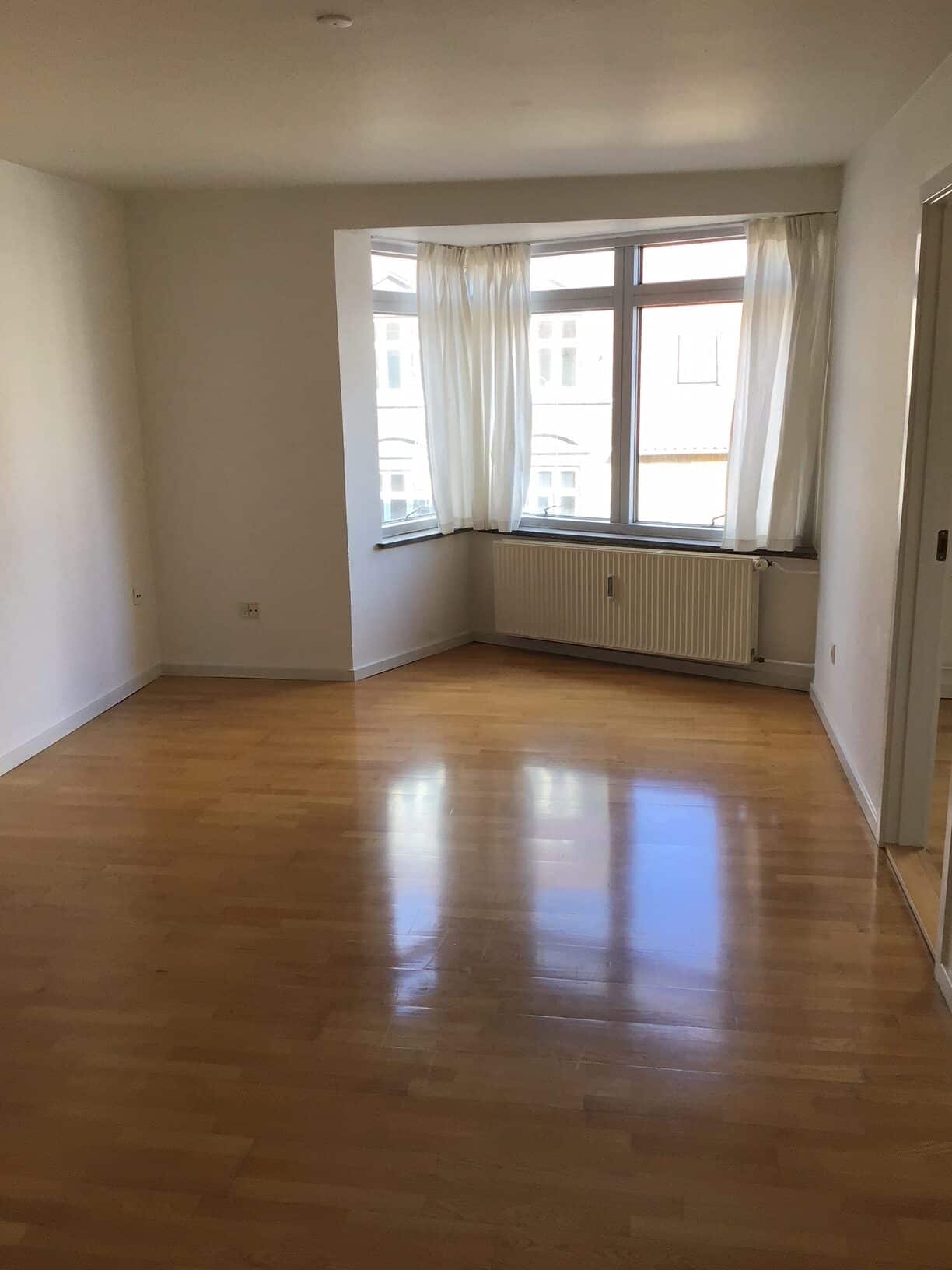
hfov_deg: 45.4
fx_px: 1137
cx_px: 476
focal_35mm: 31
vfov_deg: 58.4
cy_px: 635
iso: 32
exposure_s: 1/100
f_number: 2.4
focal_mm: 3.3
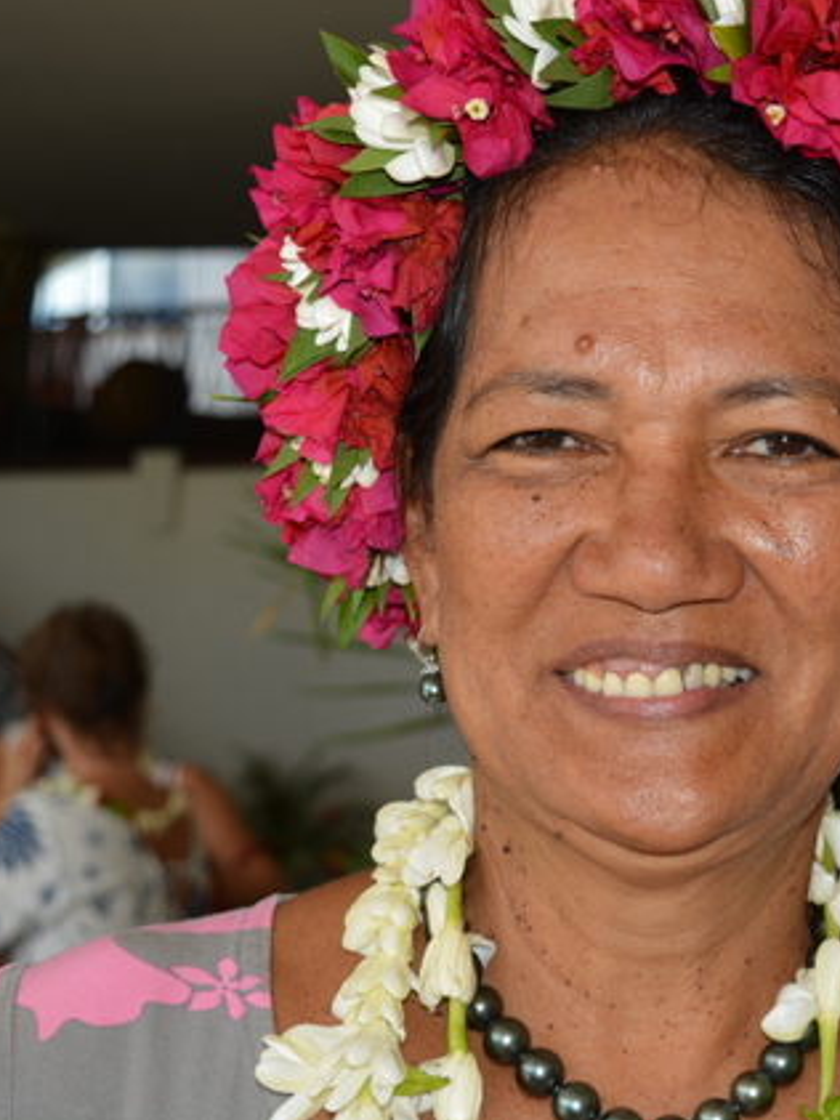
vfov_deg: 24.7
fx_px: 2555
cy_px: 557
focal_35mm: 79
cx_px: 638
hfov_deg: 18.5
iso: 100
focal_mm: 36
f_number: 5.6
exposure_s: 1/160
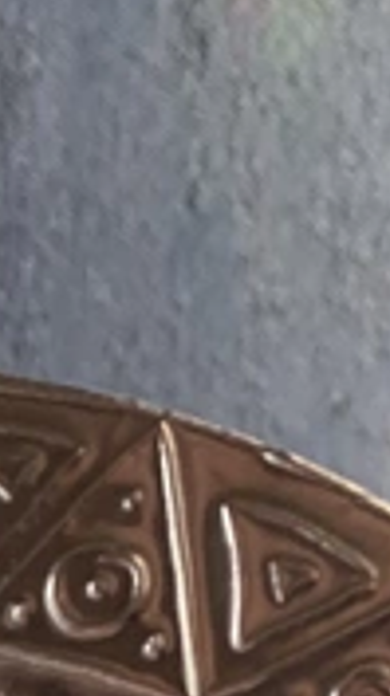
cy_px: 1494
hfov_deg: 8.4
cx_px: -114
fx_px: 2603
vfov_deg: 12.8
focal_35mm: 141
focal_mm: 4.25
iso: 125
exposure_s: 1/60
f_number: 1.8
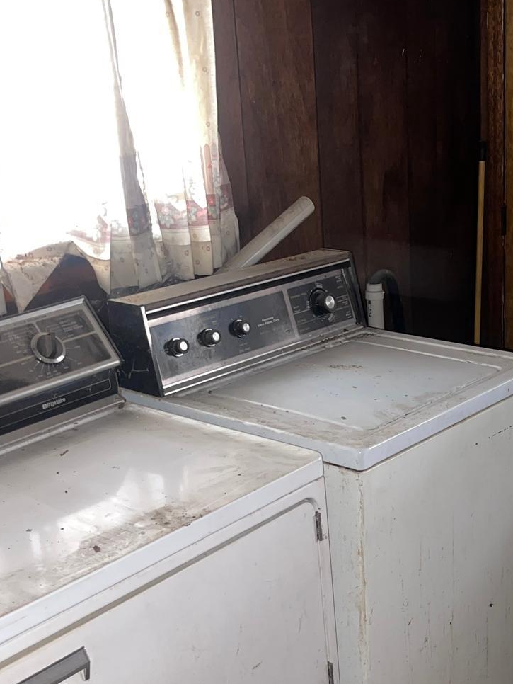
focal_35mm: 53
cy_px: 443
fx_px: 1047
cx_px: 431
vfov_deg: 35.9
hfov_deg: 26.9
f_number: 1.6
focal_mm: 5.1
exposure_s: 1/4
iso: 100
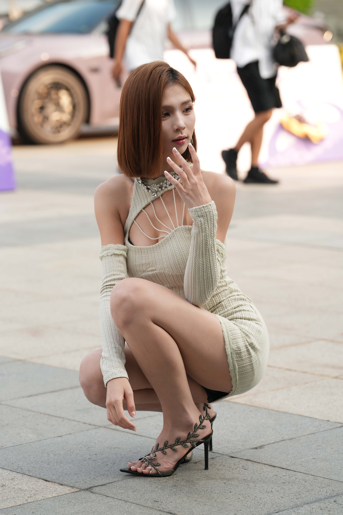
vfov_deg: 16.8
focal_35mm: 122
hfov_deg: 11.2
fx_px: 1743
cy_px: 258
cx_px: 172
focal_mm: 122
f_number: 4.5
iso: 320
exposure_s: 1/400
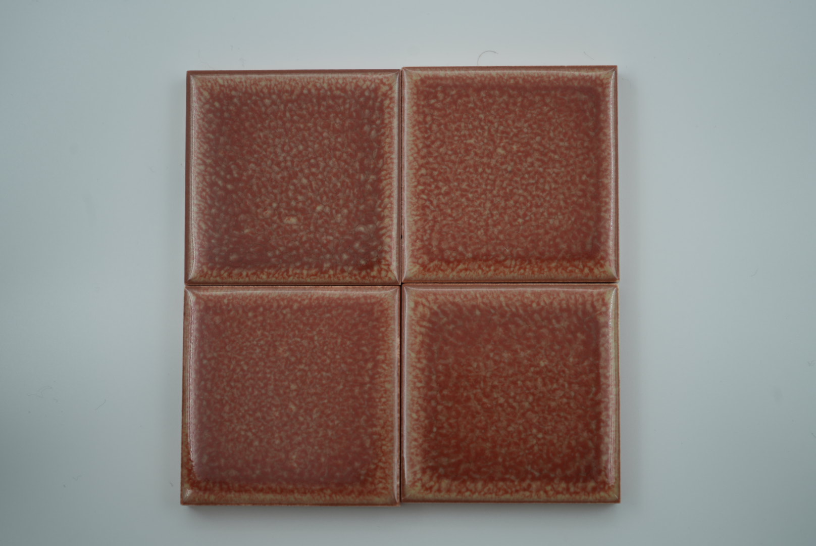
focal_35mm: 70
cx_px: 408
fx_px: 1588
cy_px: 273
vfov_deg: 19.5
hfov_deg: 28.8
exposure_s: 1/125
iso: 100
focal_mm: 70
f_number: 5.6
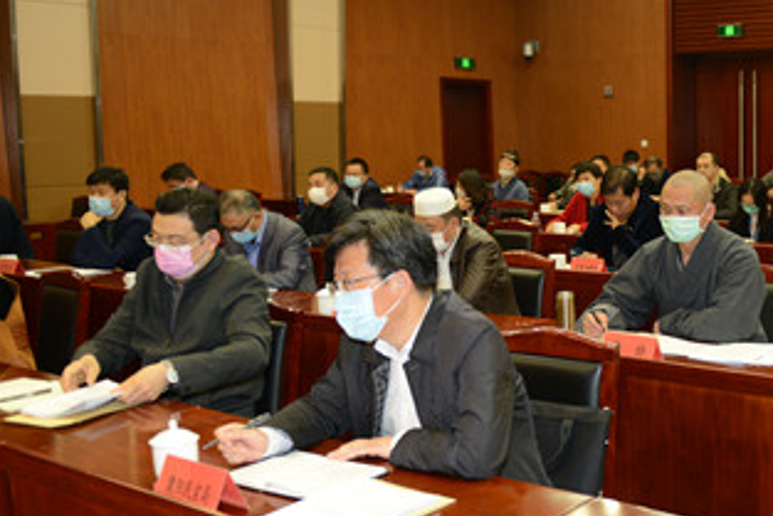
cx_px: 726
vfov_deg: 29.2
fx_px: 988
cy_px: 291
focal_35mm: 46
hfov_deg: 39.0
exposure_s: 1/125
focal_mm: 24
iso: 1000
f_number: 2.8
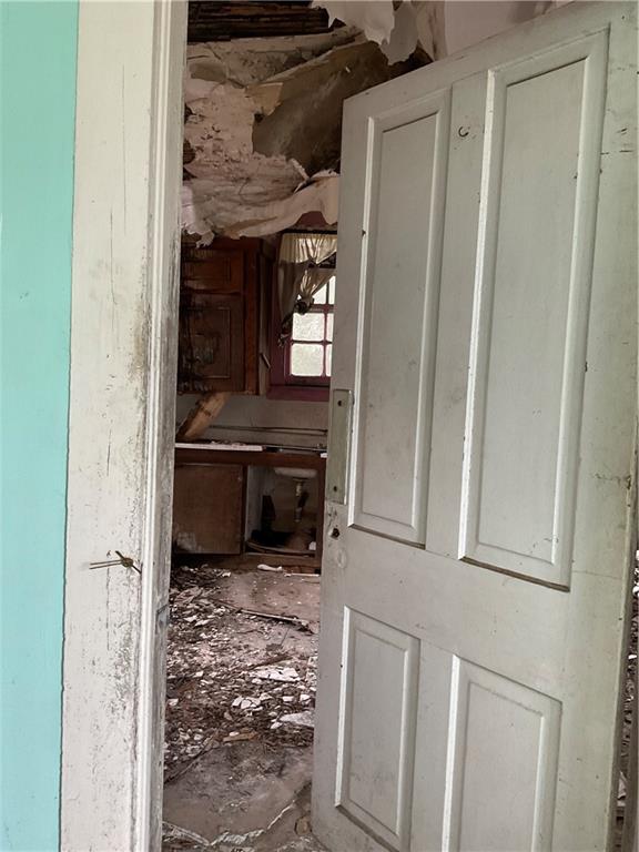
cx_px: 320
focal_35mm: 29
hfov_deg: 48.2
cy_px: 426
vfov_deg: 61.7
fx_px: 714
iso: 100
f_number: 1.8
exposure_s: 1/60
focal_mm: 3
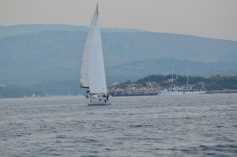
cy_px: 78
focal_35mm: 300
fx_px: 1970
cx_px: 118
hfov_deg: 6.9
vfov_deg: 4.6
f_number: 5.6
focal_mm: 200
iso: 400
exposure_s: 1/2000
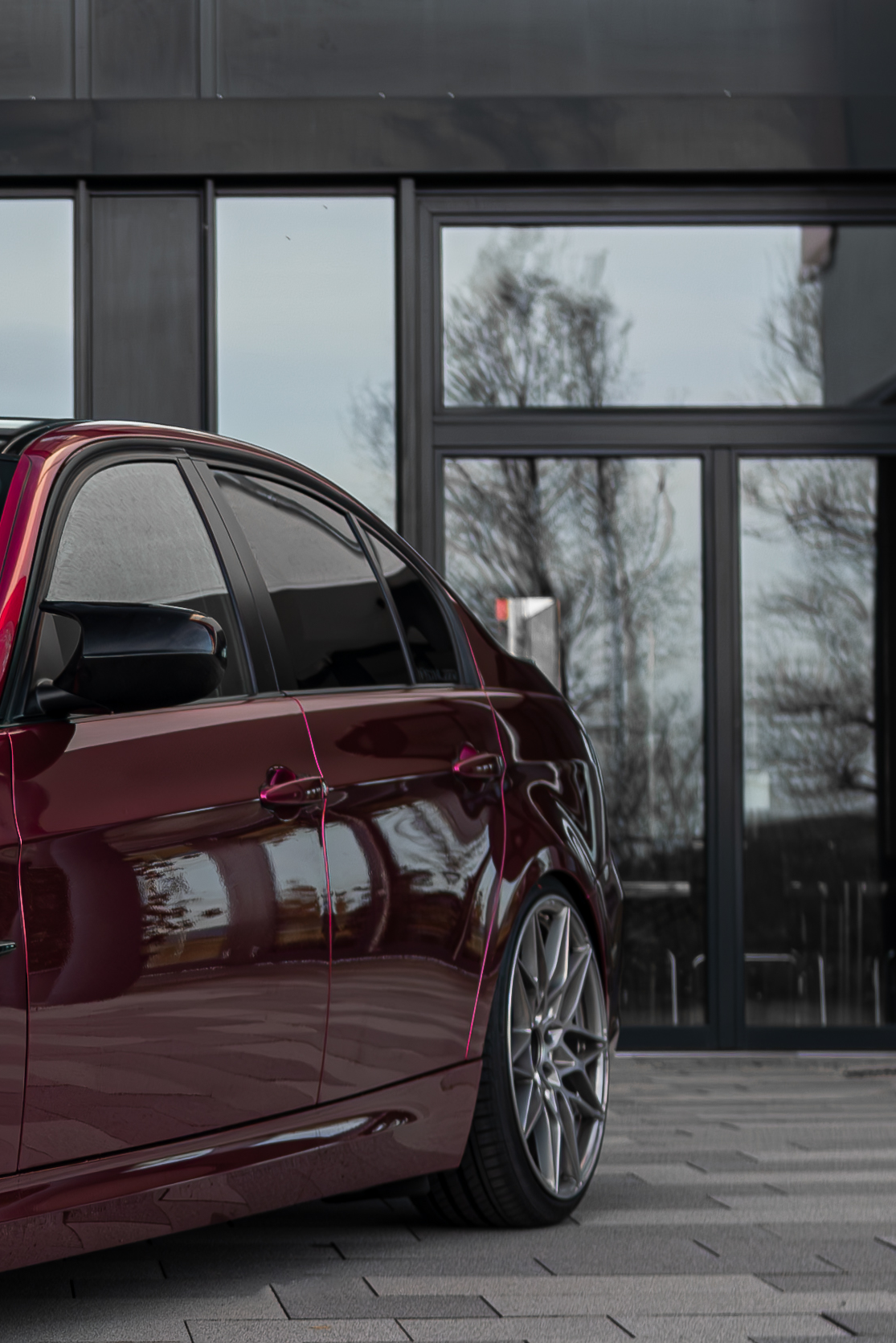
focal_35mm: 121
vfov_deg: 16.9
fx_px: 4507
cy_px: 800
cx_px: -468
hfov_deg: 10.9
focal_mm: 23
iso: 125
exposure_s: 1/200
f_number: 2.8
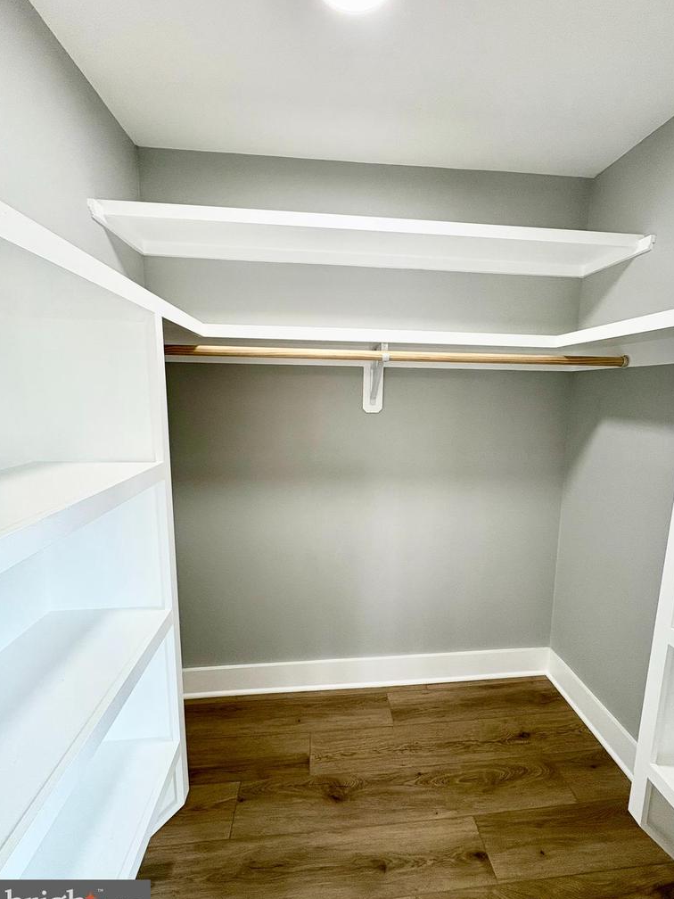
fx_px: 389
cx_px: 355
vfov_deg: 98.2
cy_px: 450
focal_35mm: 15
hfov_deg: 81.7
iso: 125
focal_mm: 2.22
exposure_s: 1/120
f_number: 2.2
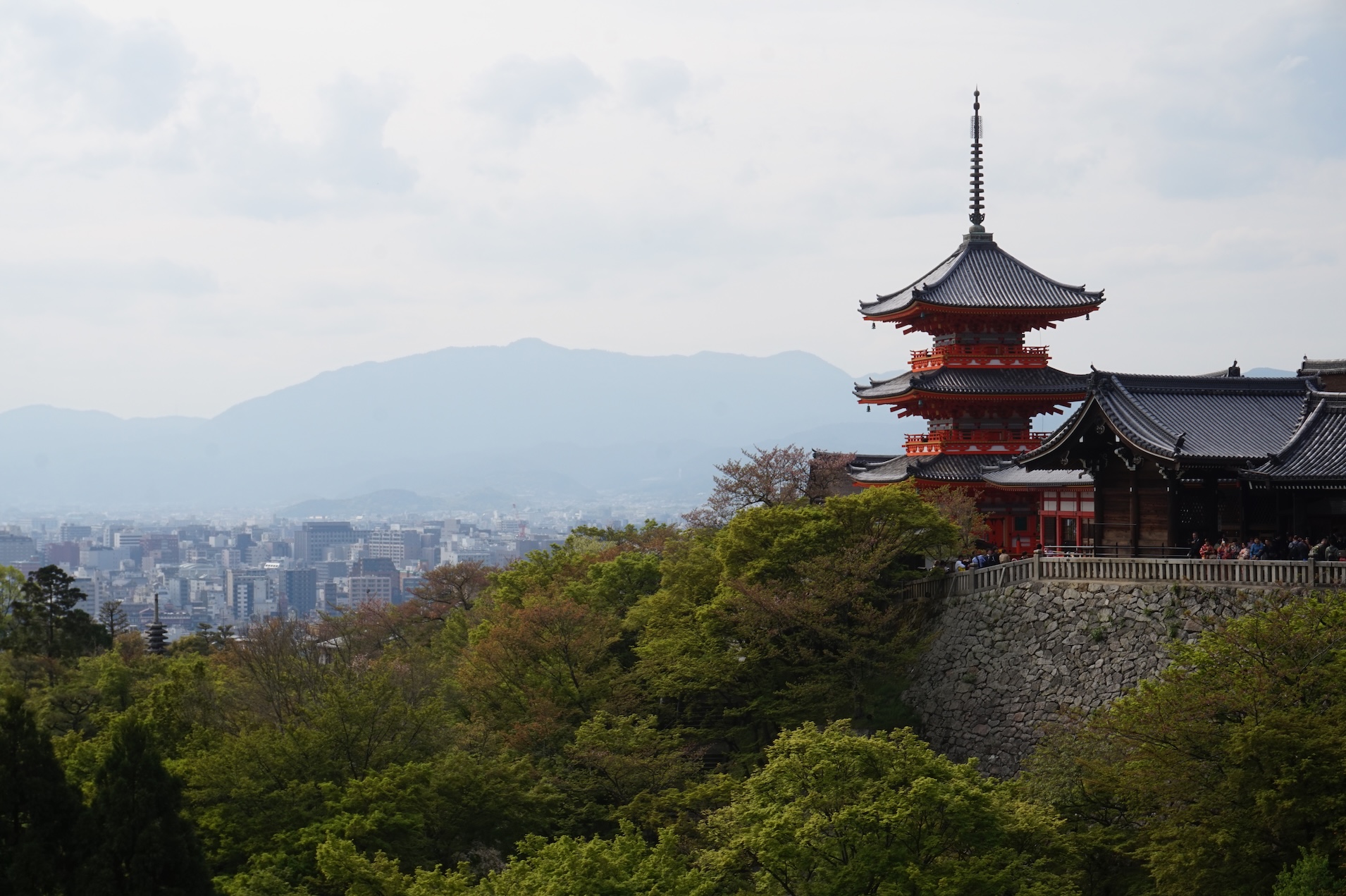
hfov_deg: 27.0
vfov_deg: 18.2
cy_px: 448
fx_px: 2802
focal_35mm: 75
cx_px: 673
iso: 100
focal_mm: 50
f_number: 14
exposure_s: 1/100
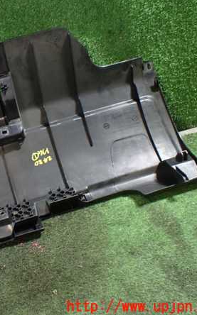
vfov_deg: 46.2
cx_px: 14
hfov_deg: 28.5
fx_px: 370
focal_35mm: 43
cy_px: 156
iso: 800
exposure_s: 1/50
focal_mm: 5.4
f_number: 2.3
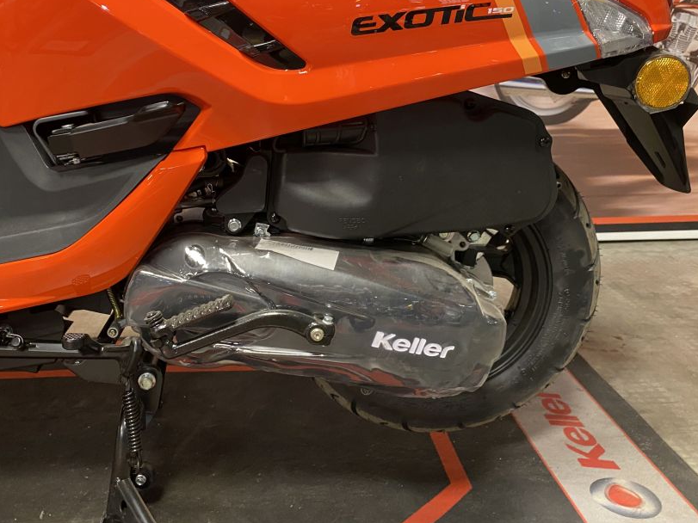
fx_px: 685
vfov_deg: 41.7
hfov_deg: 53.7
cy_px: 221
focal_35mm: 34
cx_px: 289
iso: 400
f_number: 1.8
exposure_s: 1/33
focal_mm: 4.25
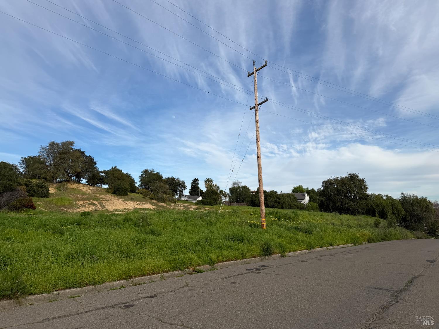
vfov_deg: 56.8
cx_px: 220
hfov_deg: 71.6
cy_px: 164
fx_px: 304
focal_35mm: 24
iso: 80
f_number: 1.78
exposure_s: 1/5319
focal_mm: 6.76
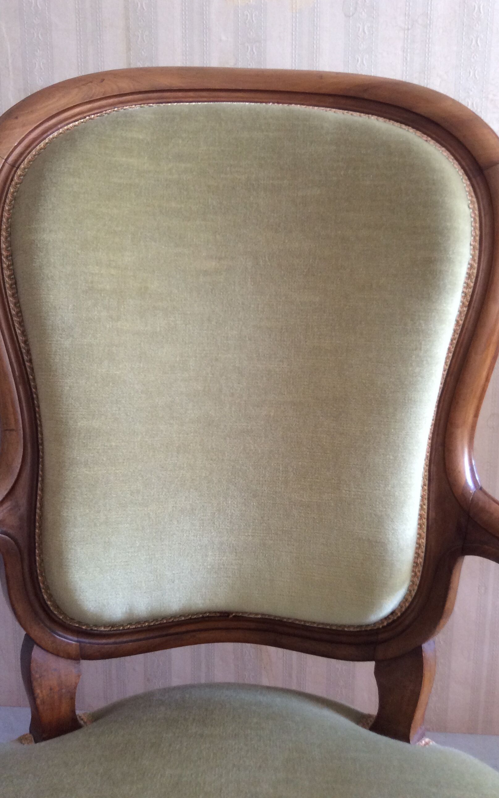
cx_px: 250
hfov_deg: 37.3
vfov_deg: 56.7
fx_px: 740
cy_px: 398
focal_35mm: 34
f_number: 2.4
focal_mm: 3.3
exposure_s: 1/25
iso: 80
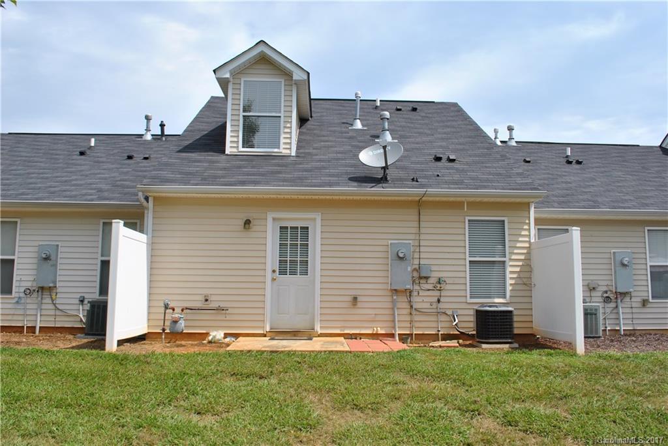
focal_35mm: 30
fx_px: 557
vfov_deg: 43.7
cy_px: 223
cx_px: 334
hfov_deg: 61.9
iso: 100
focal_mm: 20
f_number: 9
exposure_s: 1/320
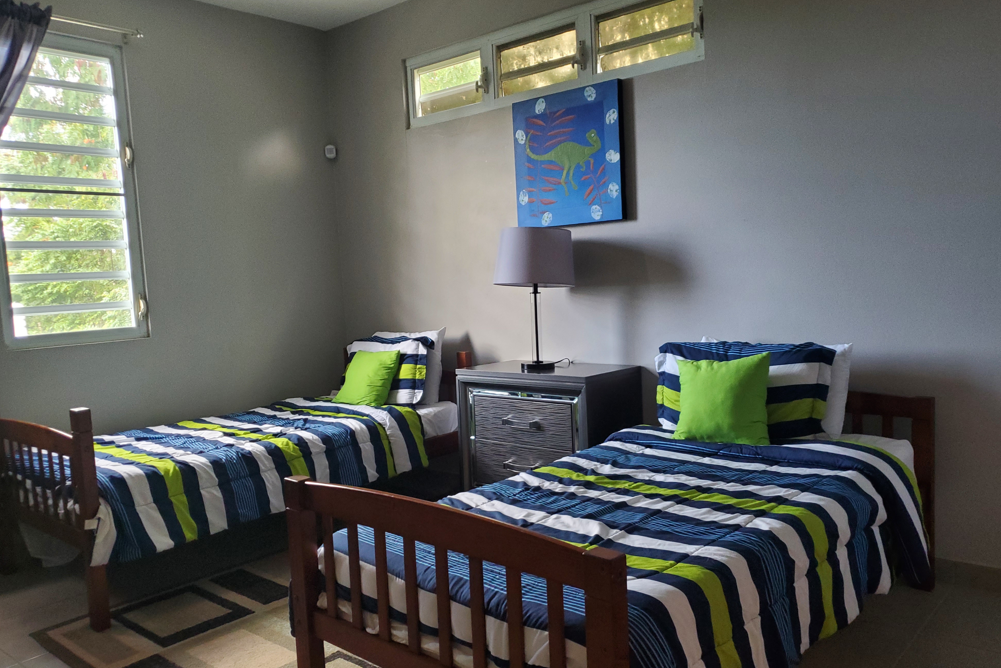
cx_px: 502
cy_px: 361
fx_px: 778
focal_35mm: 28
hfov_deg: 65.5
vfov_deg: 46.4
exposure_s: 1/40
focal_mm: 4.3
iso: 250
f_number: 1.5
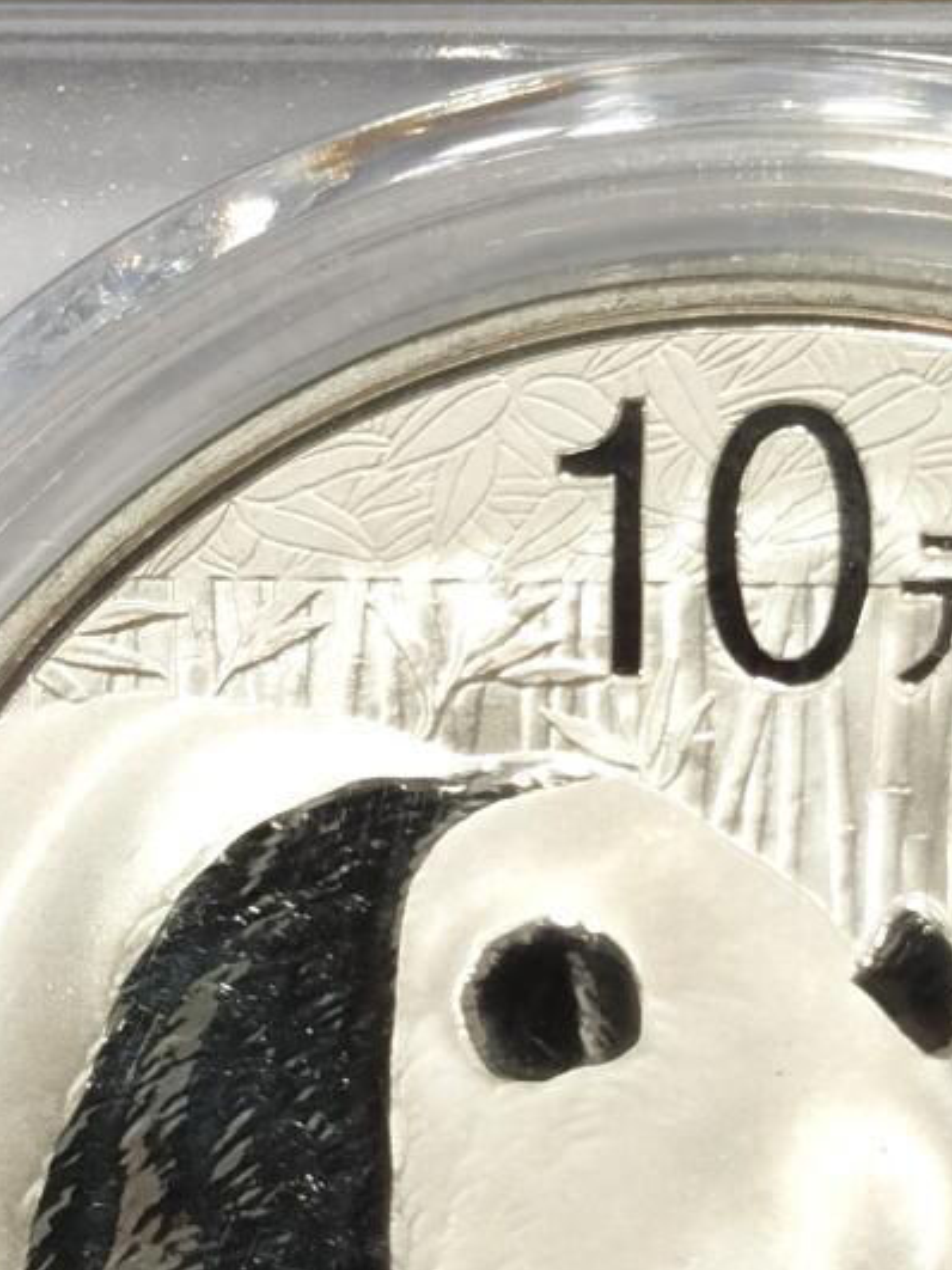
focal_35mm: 183
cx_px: 761
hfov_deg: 8.1
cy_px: 725
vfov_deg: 10.8
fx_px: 6713
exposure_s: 1/100
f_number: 16
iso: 100
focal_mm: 5.56
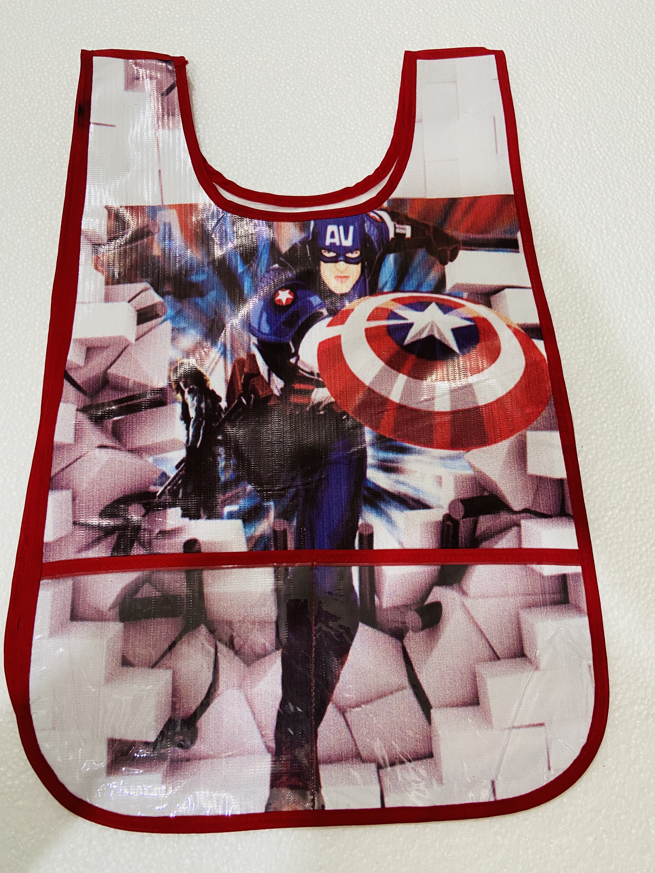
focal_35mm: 26
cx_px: 328
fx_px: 656
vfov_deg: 67.3
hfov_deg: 53.1
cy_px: 436
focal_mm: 4.25
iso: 250
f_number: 1.8
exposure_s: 1/60
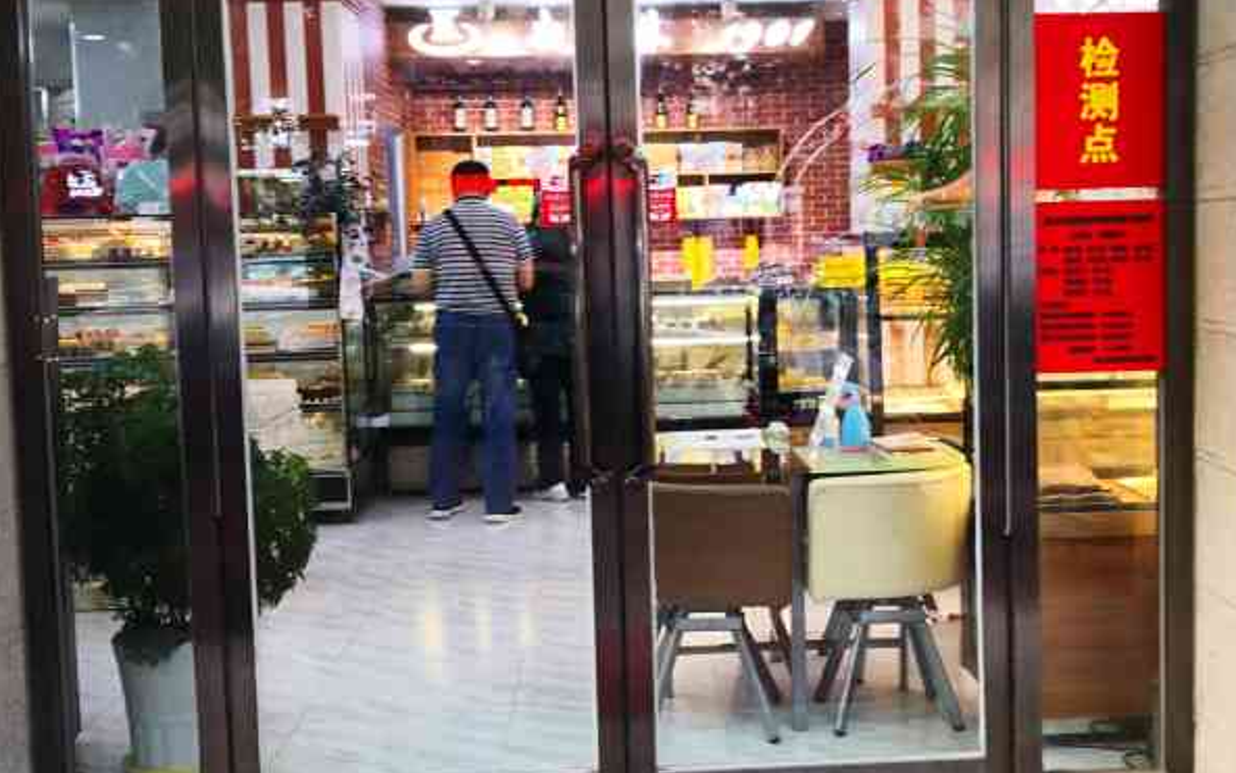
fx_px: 1516
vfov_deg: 28.6
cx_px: 721
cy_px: 351
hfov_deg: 44.2
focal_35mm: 45
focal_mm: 3.95
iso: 160
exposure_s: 1/50
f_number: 1.6
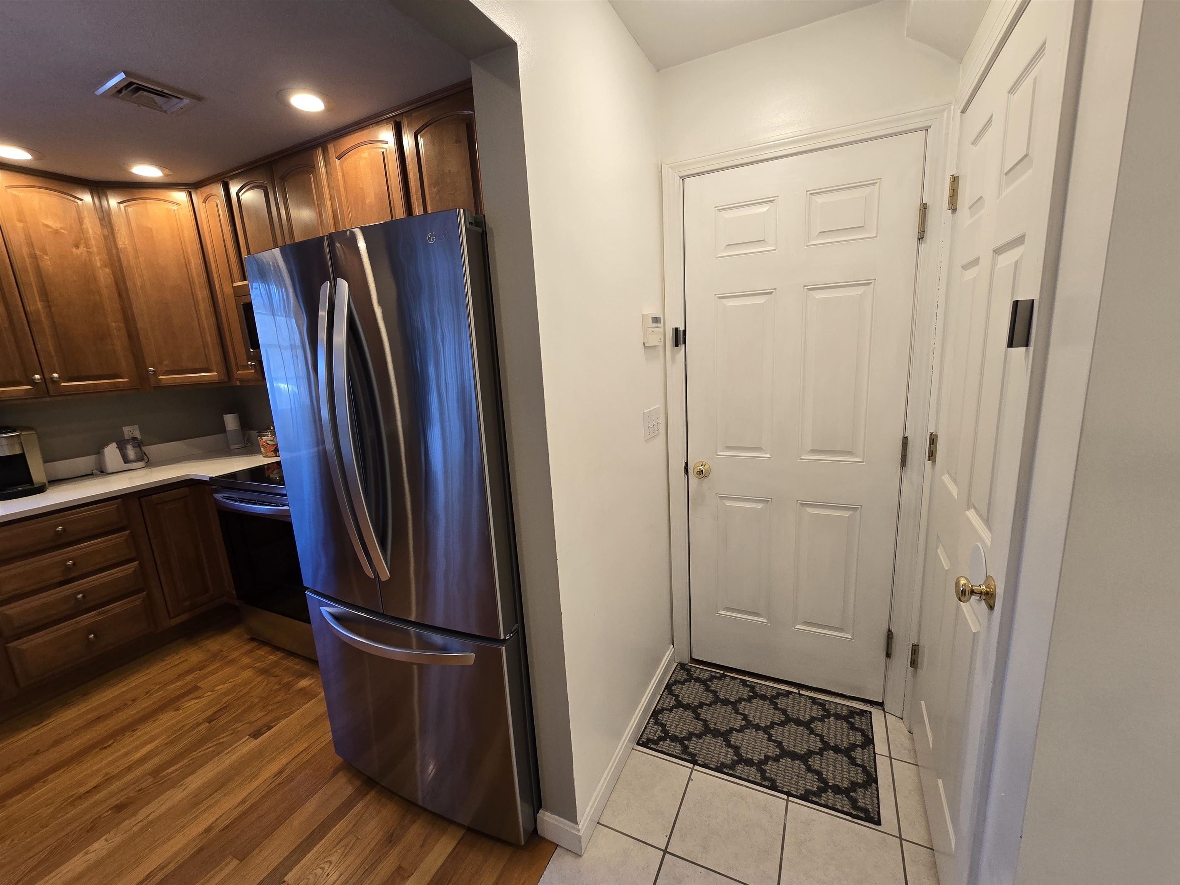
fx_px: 443
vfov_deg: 89.9
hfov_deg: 106.2
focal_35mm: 13
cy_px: 442
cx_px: 590
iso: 80
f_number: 2.2
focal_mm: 2.2
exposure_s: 1/60
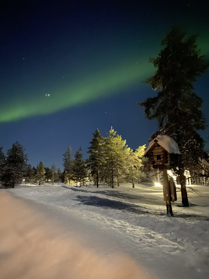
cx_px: 104
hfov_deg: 53.1
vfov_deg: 67.3
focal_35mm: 26
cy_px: 140
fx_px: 209
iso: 2500
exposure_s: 1/2
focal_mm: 4.25
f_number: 1.8
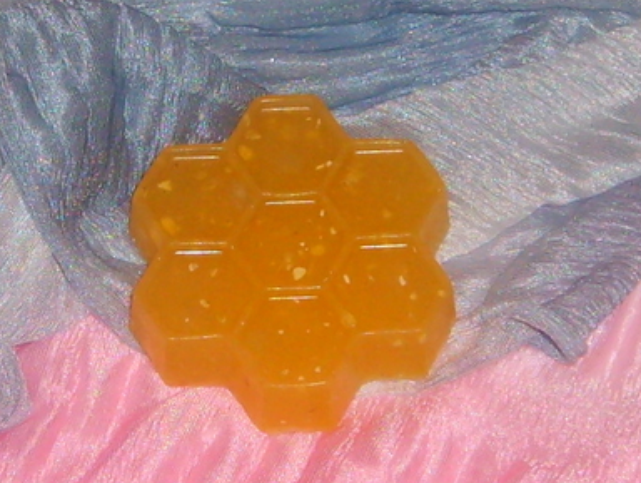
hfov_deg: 45.7
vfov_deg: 35.2
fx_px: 760
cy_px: 244
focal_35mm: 41
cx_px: 300
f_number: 2.8
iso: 100
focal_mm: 5.8
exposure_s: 1/45
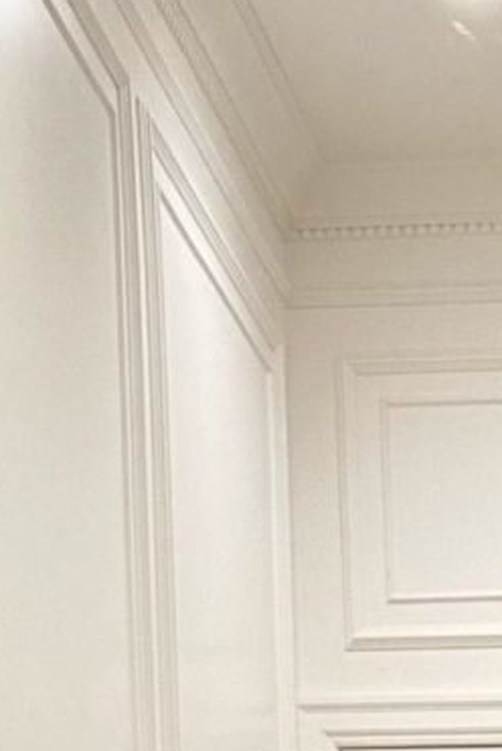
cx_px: 504
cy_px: 1709
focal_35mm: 132
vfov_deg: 12.6
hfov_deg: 10.3
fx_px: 2756
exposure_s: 1/60
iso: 100
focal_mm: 4.25
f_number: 1.8
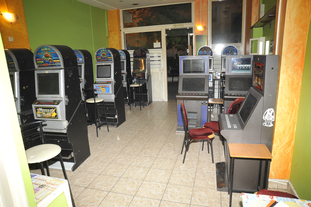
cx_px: 156
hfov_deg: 73.8
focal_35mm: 24
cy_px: 104
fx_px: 207
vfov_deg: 53.1
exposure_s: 1/60
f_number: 11
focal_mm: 24
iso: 1800
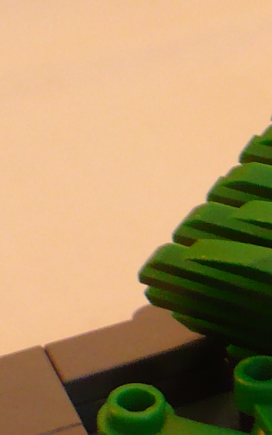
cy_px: 297
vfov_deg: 12.0
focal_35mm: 174
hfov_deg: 6.9
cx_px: 778
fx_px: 2062
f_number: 2.8
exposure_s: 1/6
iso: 200
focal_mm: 6.1
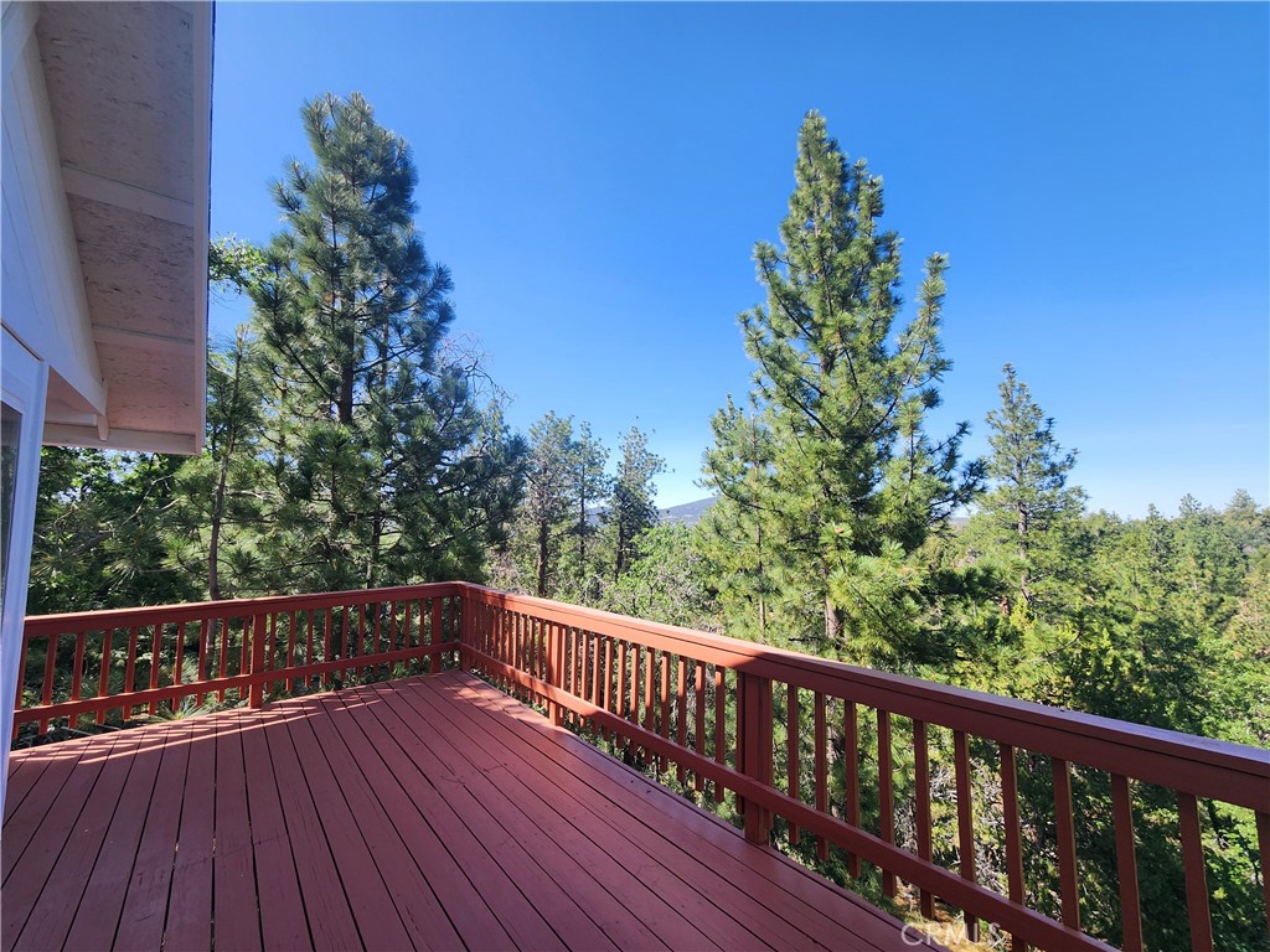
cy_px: 476
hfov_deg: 106.2
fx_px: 477
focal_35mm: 13
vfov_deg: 89.9
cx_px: 635
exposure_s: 1/796
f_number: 2.2
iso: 50
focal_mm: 2.2
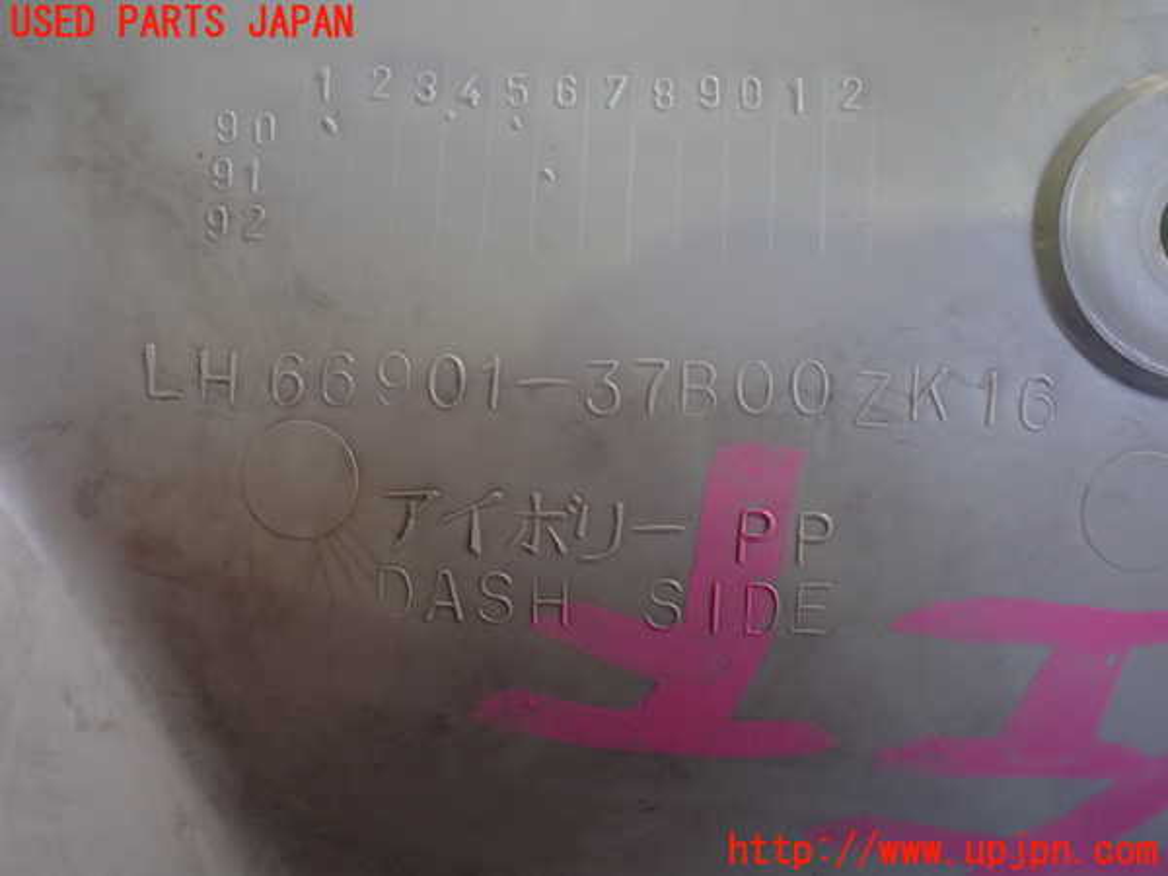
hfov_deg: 60.0
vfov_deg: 46.8
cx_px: 584
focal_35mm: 30
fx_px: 1012
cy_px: 438
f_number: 2.3
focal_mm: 5.4
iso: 250
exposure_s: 1/125
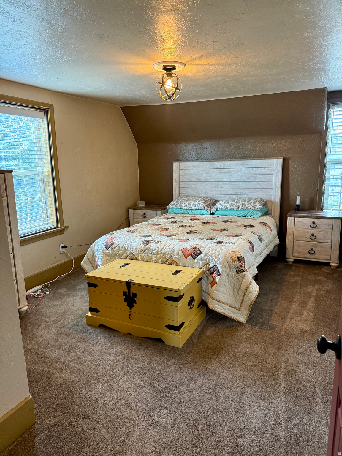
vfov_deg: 71.6
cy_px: 228
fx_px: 316
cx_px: 171
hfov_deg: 56.8
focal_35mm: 24
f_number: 1.78
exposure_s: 1/60
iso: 250
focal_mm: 6.76
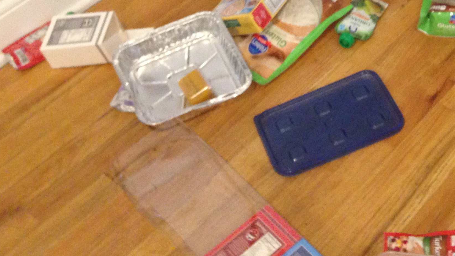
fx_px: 857
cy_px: -50
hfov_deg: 28.5
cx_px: 419
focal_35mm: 71
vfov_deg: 16.3
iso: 320
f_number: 2.4
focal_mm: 4.12
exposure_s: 1/20
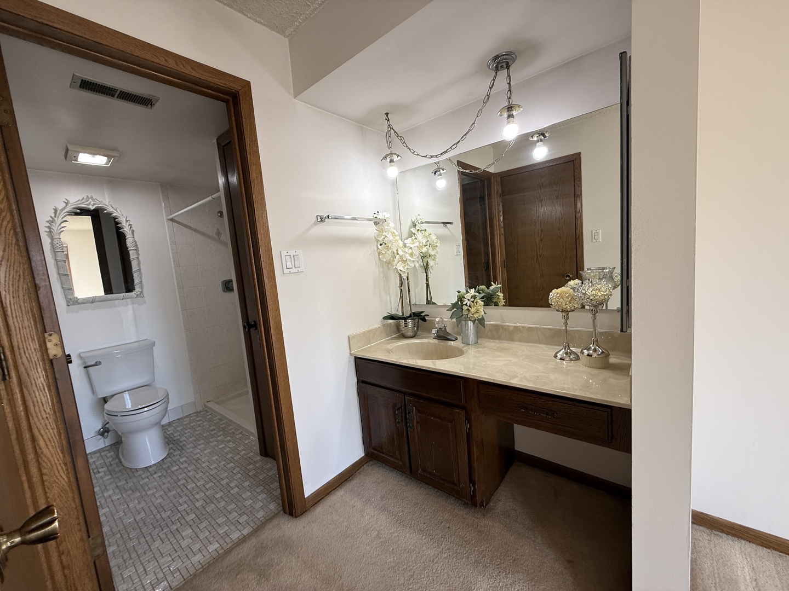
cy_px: 296
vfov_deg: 85.7
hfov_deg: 102.1
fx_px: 319
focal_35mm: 14
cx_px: 394
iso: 100
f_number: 2.2
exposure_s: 1/120
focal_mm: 2.22
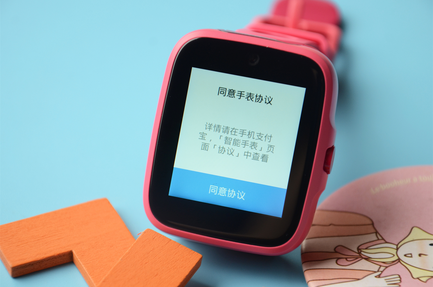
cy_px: 144
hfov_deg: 13.1
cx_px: 216
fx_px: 1890
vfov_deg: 8.7
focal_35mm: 158
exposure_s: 1/125
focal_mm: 105
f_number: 5.6
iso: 320
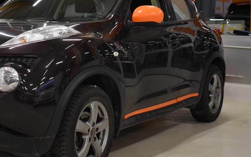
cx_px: 61
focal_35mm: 72
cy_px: 24
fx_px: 493
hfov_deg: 28.1
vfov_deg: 17.9
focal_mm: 23
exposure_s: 1/60
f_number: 4
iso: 500
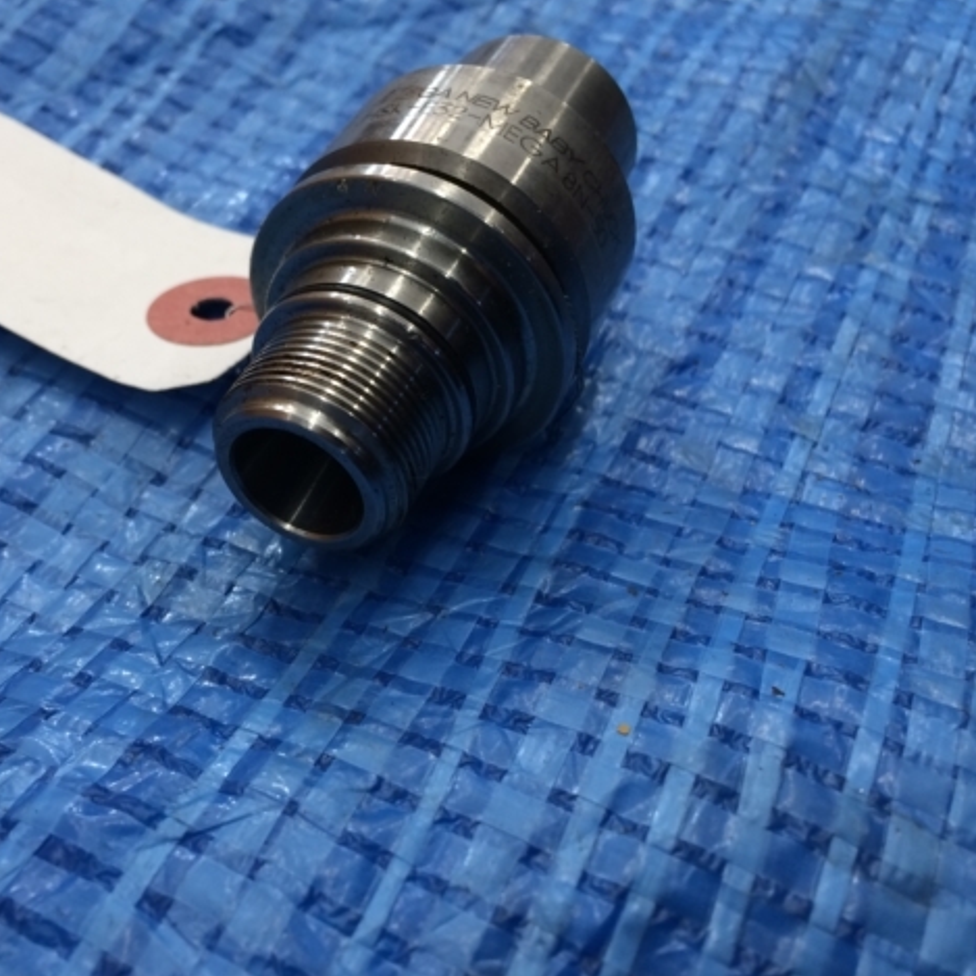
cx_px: 343
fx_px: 1116
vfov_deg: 47.2
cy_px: 489
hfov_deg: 46.6
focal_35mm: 35
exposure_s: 1/30
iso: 40
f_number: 2.2
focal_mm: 4.15
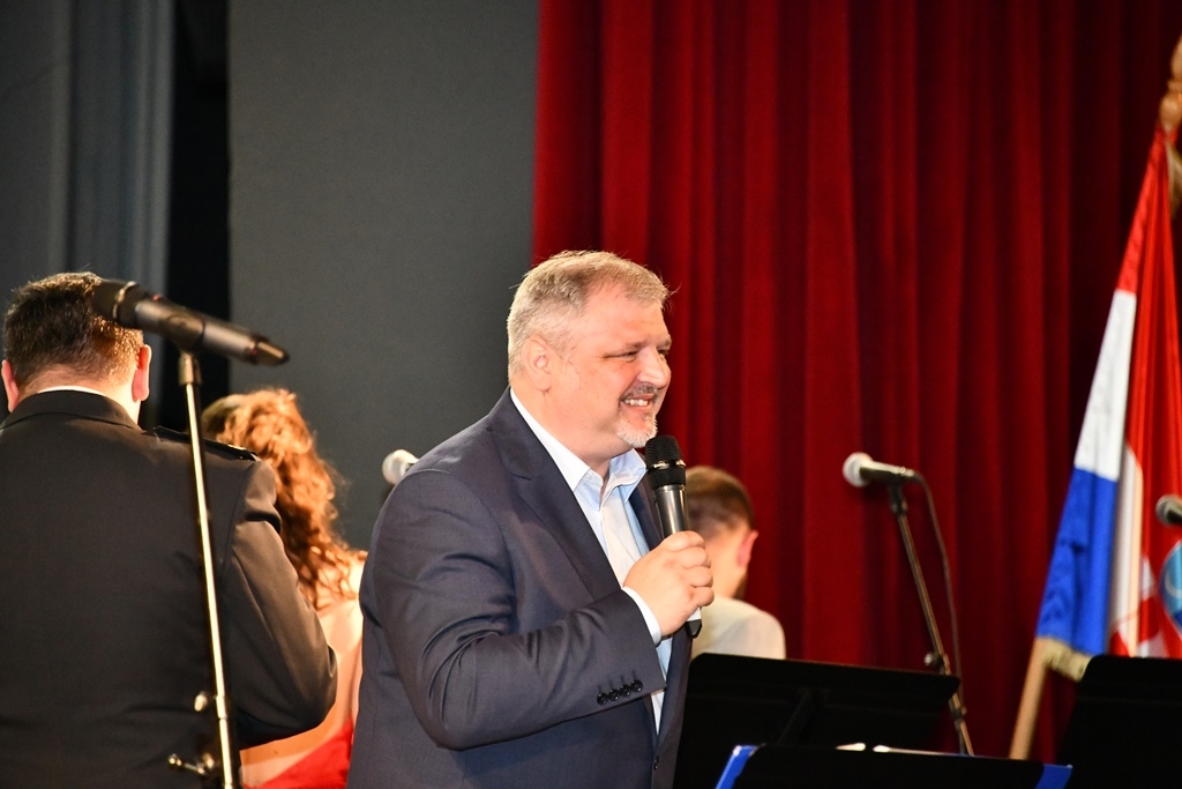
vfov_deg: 4.6
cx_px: 591
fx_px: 9851
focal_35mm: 300
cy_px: 394
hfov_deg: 6.9
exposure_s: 1/250
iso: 12800
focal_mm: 300
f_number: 5.6
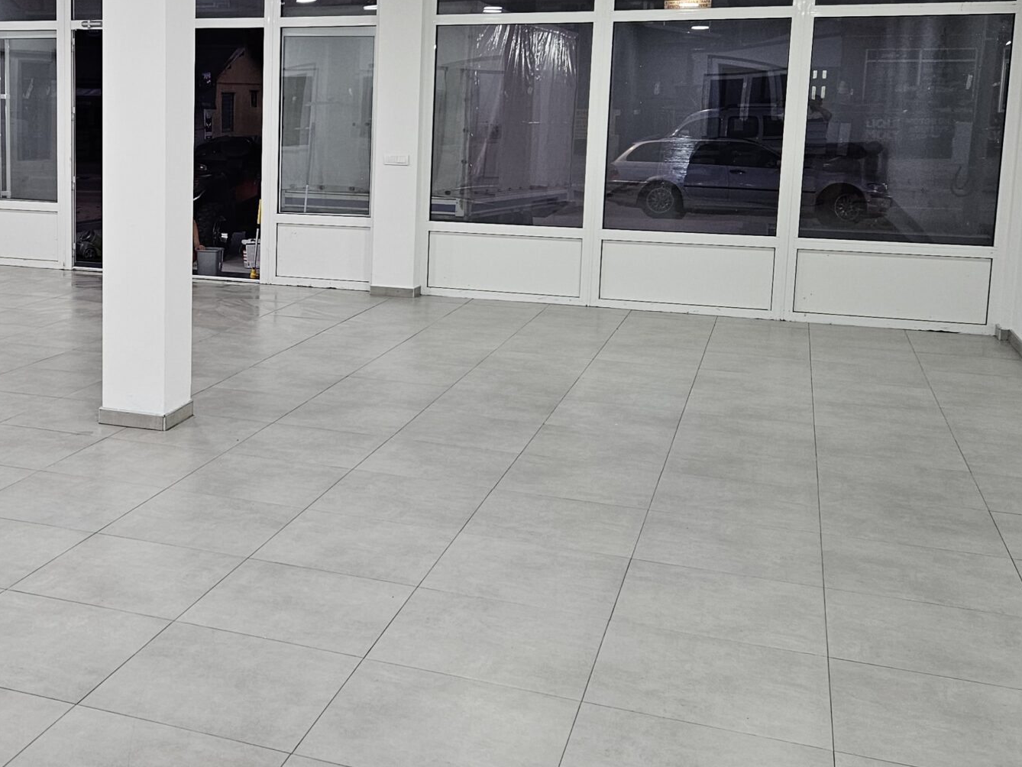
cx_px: 199
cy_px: 284
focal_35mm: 44
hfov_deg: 41.1
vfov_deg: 32.7
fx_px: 1299
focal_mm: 5.4
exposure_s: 1/100
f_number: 1.8
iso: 250
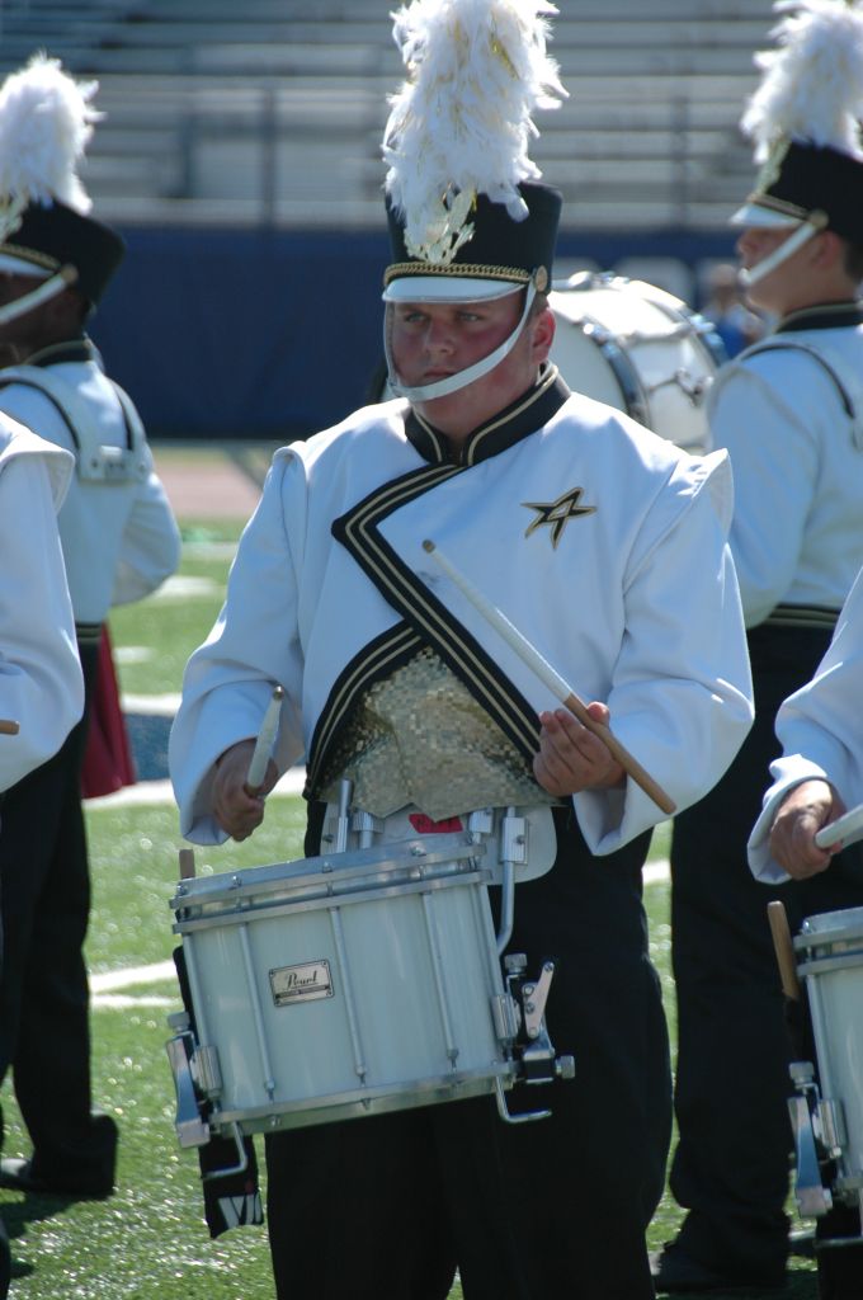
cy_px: 650
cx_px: 432
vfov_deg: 6.9
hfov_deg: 4.6
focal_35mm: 300
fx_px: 10816
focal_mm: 200
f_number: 5.6
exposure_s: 1/500
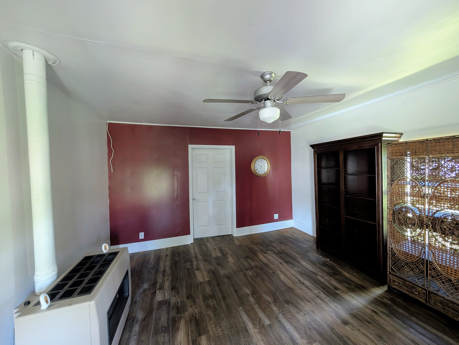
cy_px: 172
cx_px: 230
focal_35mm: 12
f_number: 1.7
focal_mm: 2.02
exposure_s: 1/23.8
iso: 1008
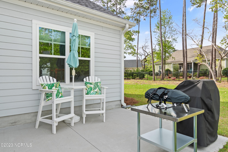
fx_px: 133
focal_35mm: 21
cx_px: 114
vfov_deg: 59.5
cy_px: 76
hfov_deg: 81.2
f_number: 5.3
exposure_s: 1/125
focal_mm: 14
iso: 100
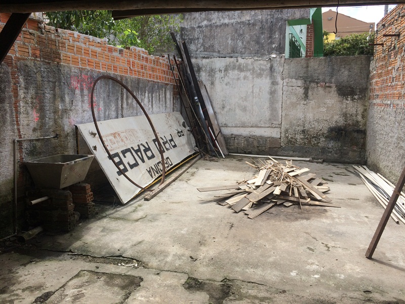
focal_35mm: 29
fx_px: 339
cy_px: 152
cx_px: 202
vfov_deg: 48.2
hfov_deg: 61.7
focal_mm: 4.15
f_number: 2.2
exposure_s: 1/892
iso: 32
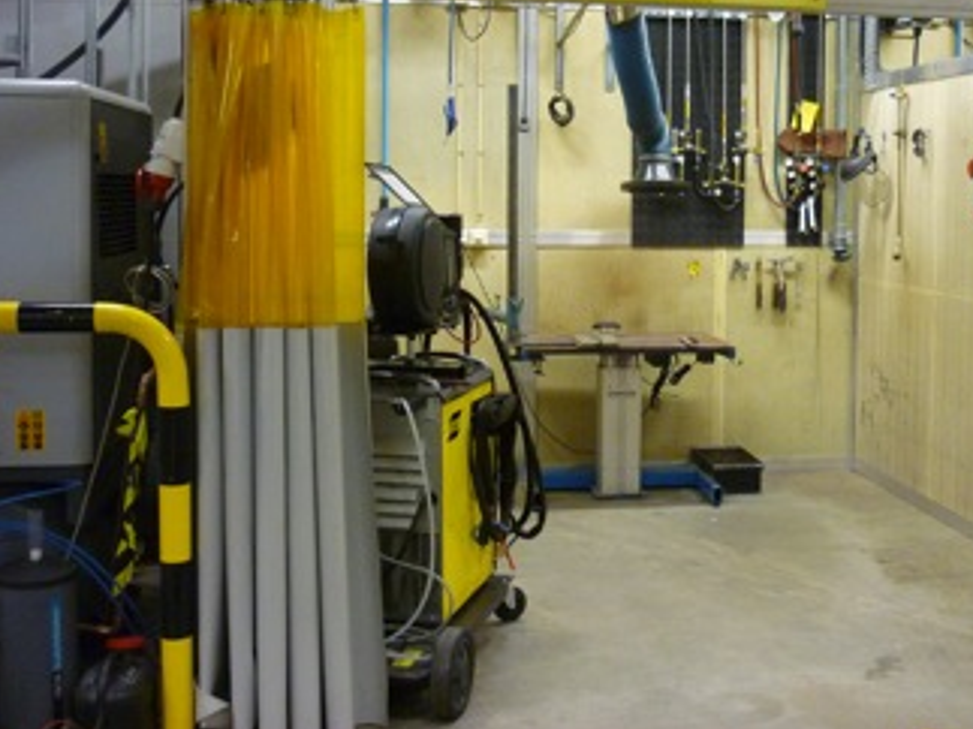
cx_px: 612
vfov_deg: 31.9
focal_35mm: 45
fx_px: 1264
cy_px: 247
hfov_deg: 41.8
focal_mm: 5.5
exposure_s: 1/30
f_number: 2.8
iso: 400
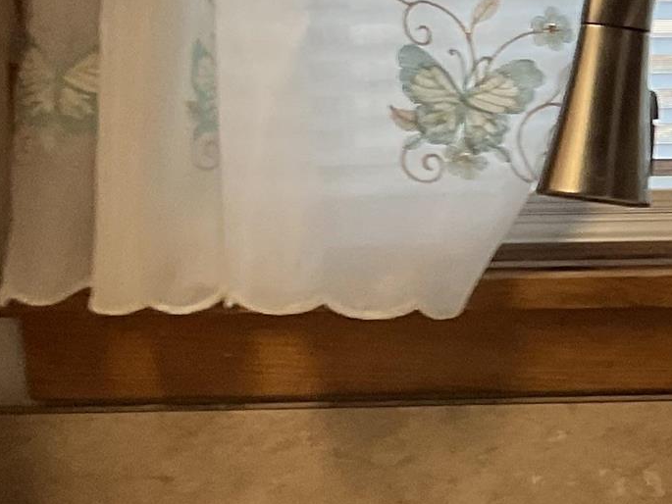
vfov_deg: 11.4
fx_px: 2524
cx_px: 1077
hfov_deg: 14.0
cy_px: 232
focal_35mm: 130
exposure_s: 1/60
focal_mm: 3
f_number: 1.8
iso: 40
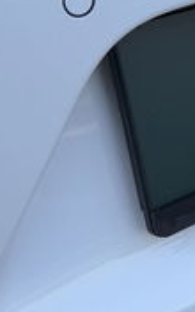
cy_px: 89
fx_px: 944
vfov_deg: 18.7
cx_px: 360
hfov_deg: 11.0
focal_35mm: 111
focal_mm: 6.76
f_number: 1.78
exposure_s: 1/849
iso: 80
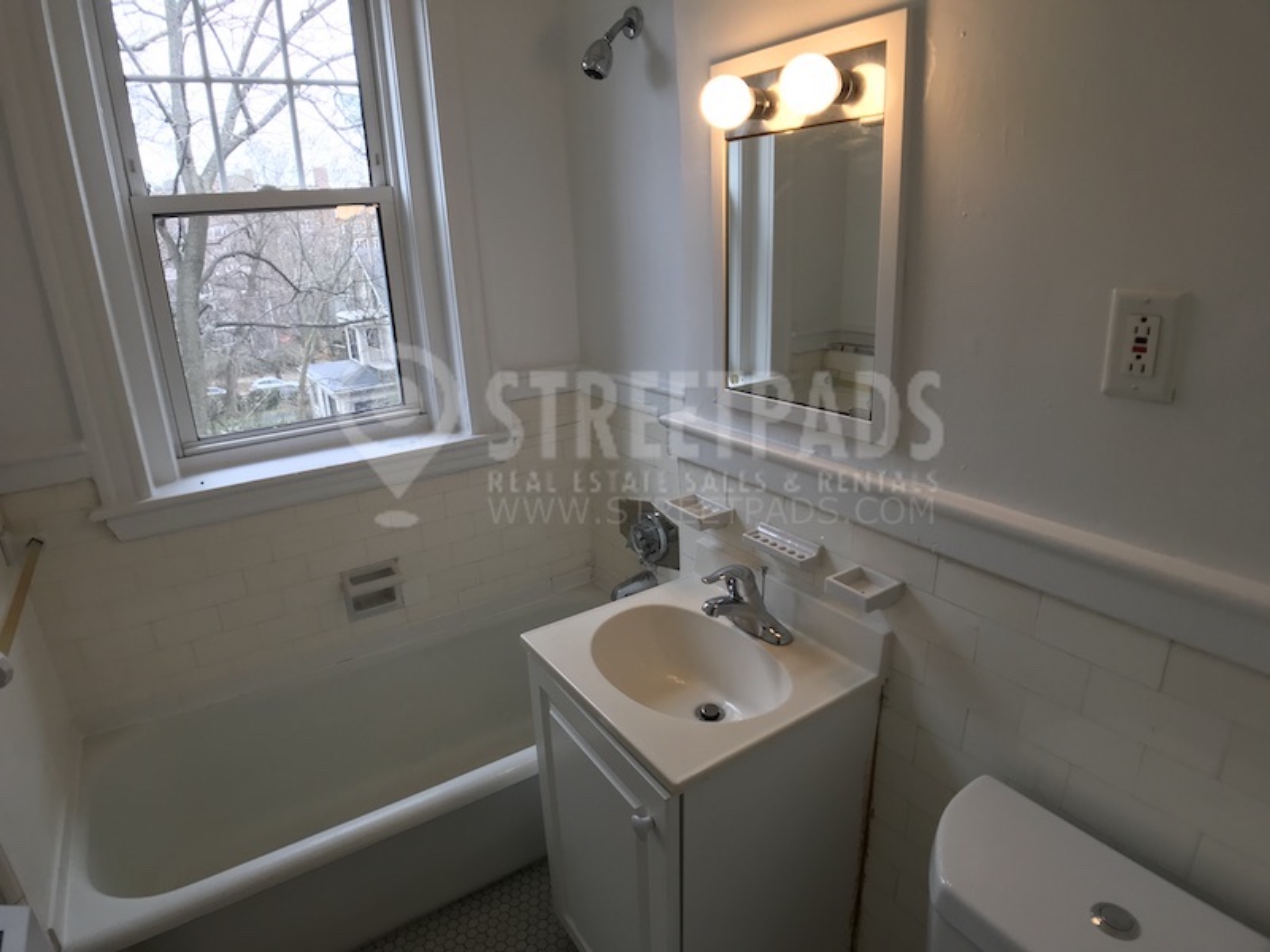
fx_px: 1027
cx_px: 635
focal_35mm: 28
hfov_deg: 63.4
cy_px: 476
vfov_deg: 49.7
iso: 25
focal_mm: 3.99
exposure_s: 1/60
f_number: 1.8
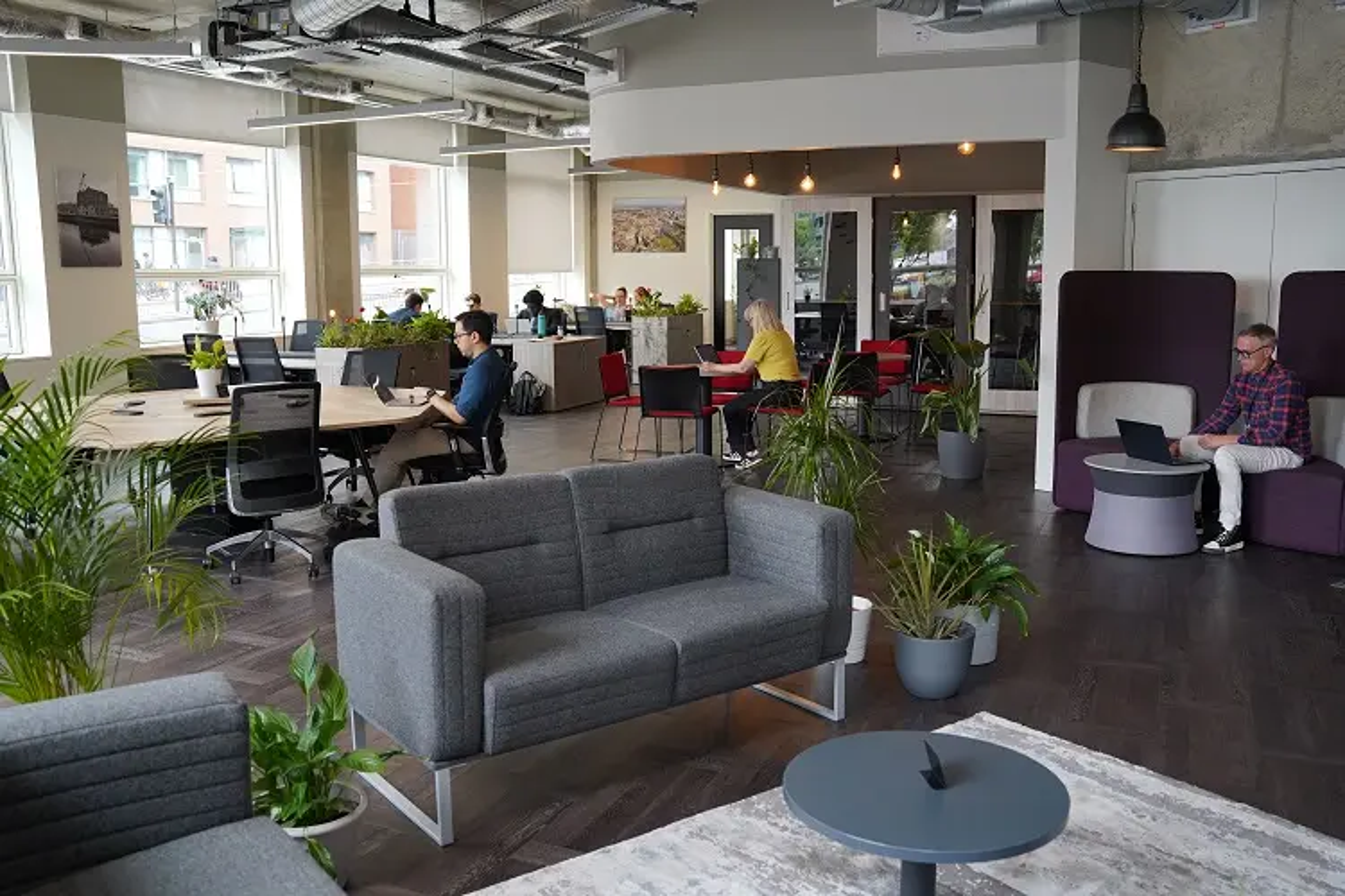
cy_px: 448
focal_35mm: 31
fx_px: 1162
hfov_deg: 60.1
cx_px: 672
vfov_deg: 42.2
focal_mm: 31.1
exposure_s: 1/160
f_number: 4
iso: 640
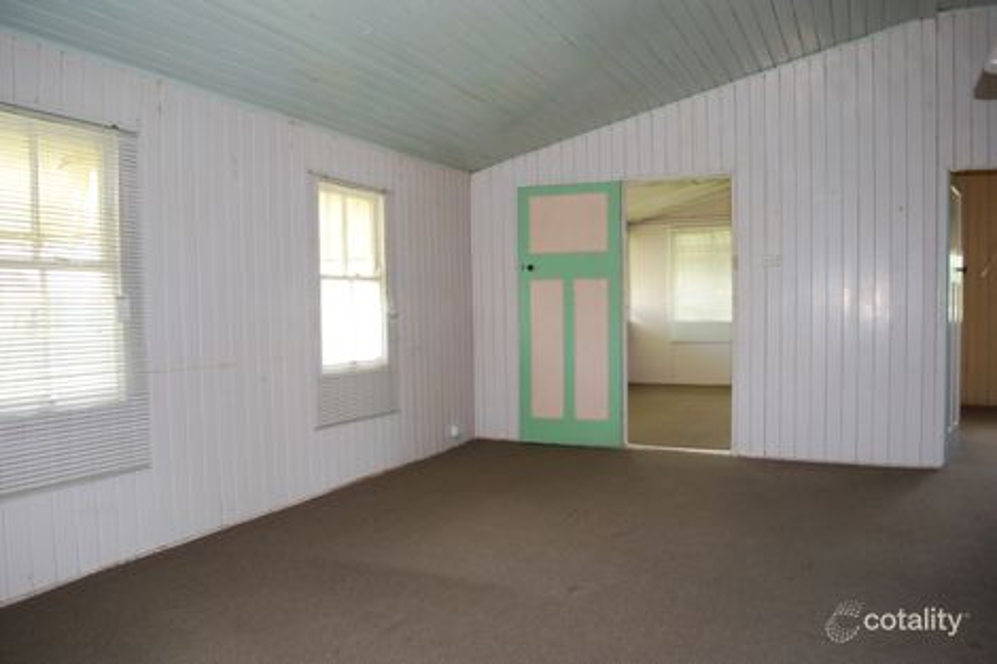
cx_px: 498
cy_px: 332
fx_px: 747
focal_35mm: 27
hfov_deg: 67.4
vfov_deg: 47.9
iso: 200
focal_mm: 18
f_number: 3.5
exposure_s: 1/60
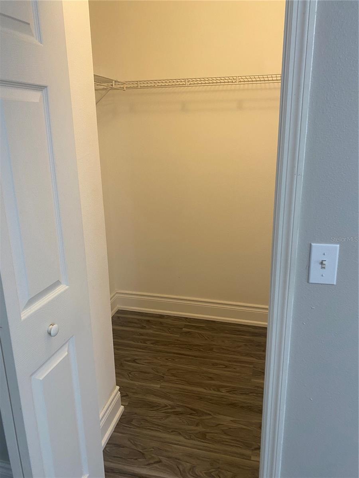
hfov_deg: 53.1
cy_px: 239
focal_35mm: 26
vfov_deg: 67.3
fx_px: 360
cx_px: 180
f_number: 1.8
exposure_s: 1/60
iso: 100
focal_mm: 4.25
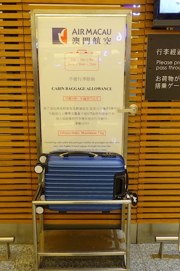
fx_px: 262
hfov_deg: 37.9
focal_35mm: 35
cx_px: 90
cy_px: 136
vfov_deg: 54.4
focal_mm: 12.81
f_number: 2.8
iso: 500
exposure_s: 1/40
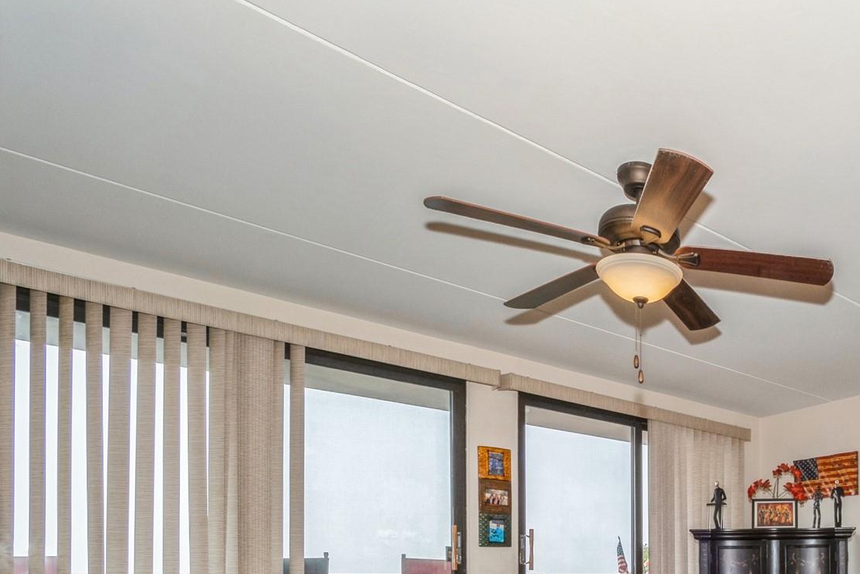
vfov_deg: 41.2
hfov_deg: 56.7
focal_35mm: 27
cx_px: 795
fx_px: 645
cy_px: 584
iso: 200
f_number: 8
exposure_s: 1/125
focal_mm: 7
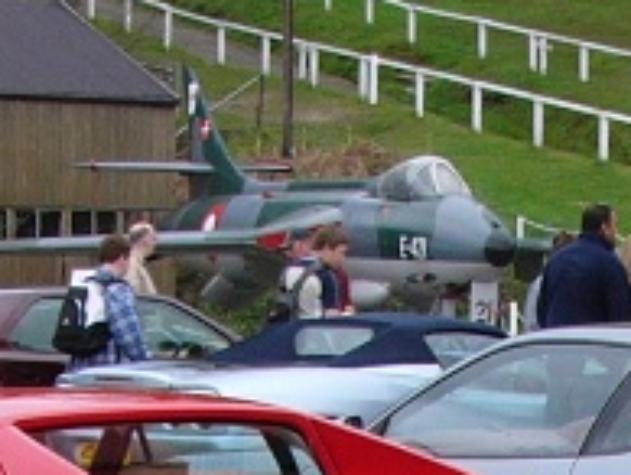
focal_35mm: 190
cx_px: 553
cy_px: 927
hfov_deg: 10.3
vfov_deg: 7.5
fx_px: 3468
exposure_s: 1/100
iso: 50
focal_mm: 6
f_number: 3.7
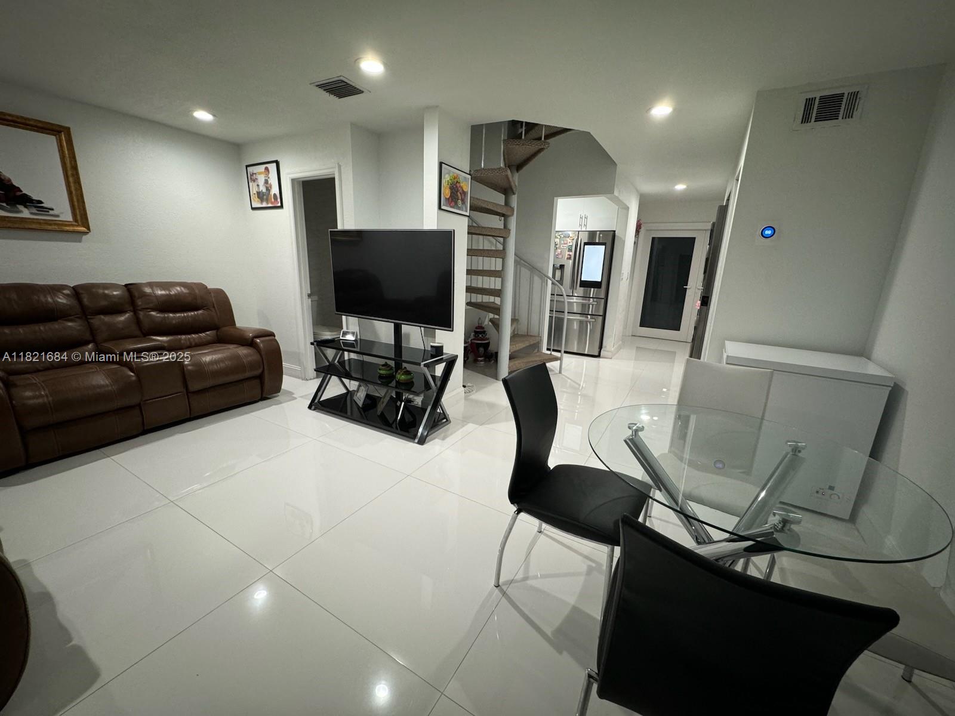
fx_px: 386
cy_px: 358
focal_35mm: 14
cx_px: 478
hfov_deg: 102.1
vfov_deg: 85.7
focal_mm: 2.22
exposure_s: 1/64
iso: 250
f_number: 2.2
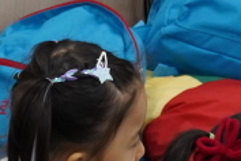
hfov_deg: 4.7
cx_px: 1
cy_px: 159
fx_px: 2945
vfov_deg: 3.1
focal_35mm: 440
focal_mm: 60
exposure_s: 1/80
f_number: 7.1
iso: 2500
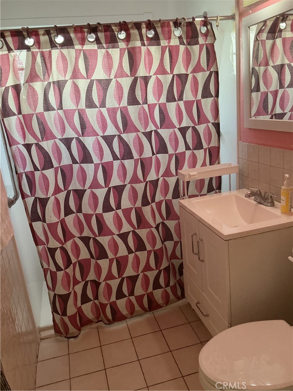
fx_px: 327
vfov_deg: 61.7
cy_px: 196
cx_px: 146
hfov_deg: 48.2
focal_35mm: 29
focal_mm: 3
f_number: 1.8
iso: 125
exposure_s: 1/60
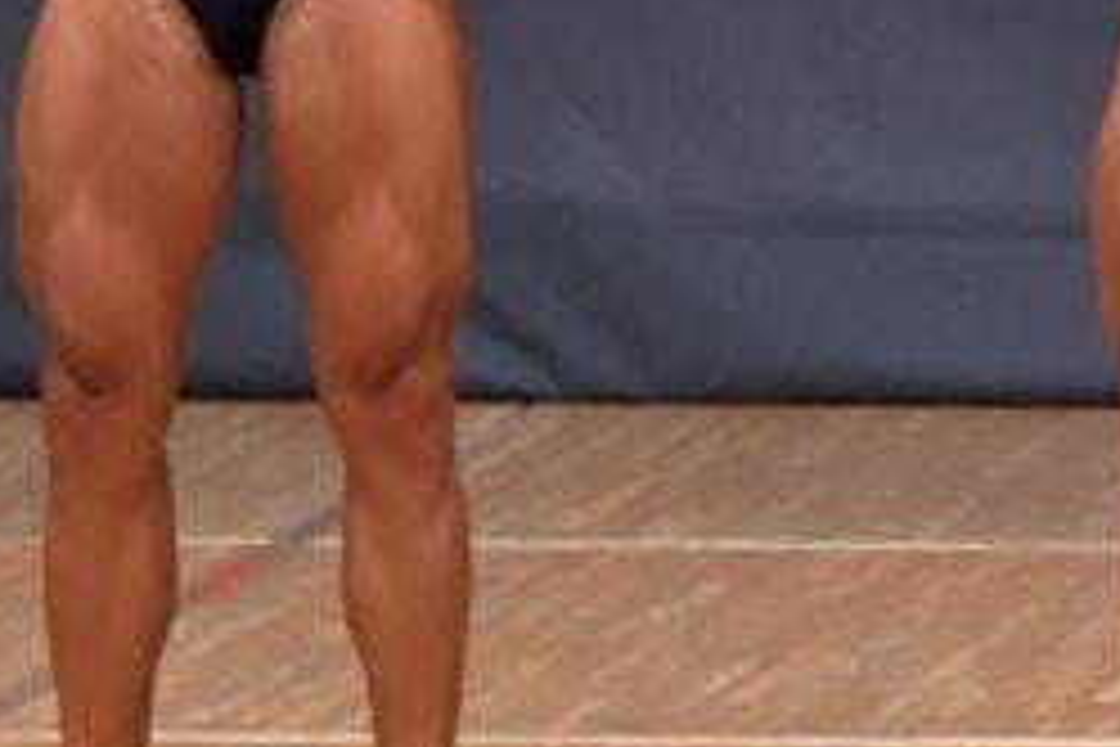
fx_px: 26100
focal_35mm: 839
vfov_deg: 1.6
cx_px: 1550
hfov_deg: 2.5
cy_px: -76
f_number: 5.6
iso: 6400
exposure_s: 1/400
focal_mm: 180
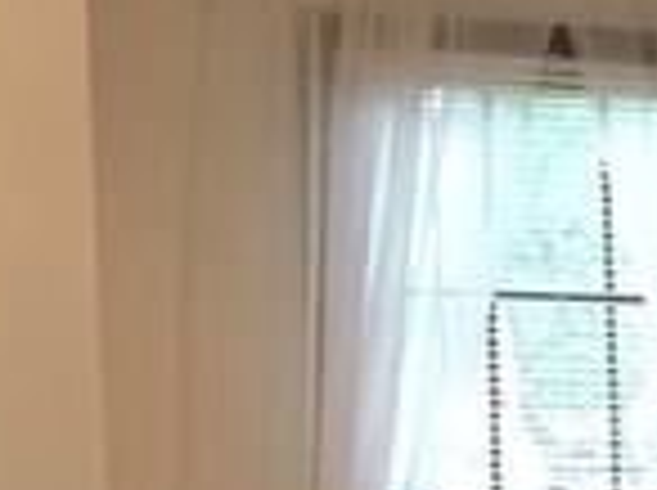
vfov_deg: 7.0
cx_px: 1593
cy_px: 984
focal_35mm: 204
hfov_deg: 8.8
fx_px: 3865
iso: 80
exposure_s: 1/15
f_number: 2.2
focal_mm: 4.15
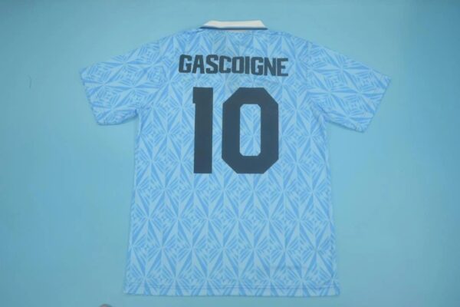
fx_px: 383
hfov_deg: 61.9
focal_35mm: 30
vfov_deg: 43.6
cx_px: 230
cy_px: 154
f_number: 3.8
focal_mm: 20
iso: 200
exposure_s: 1/125
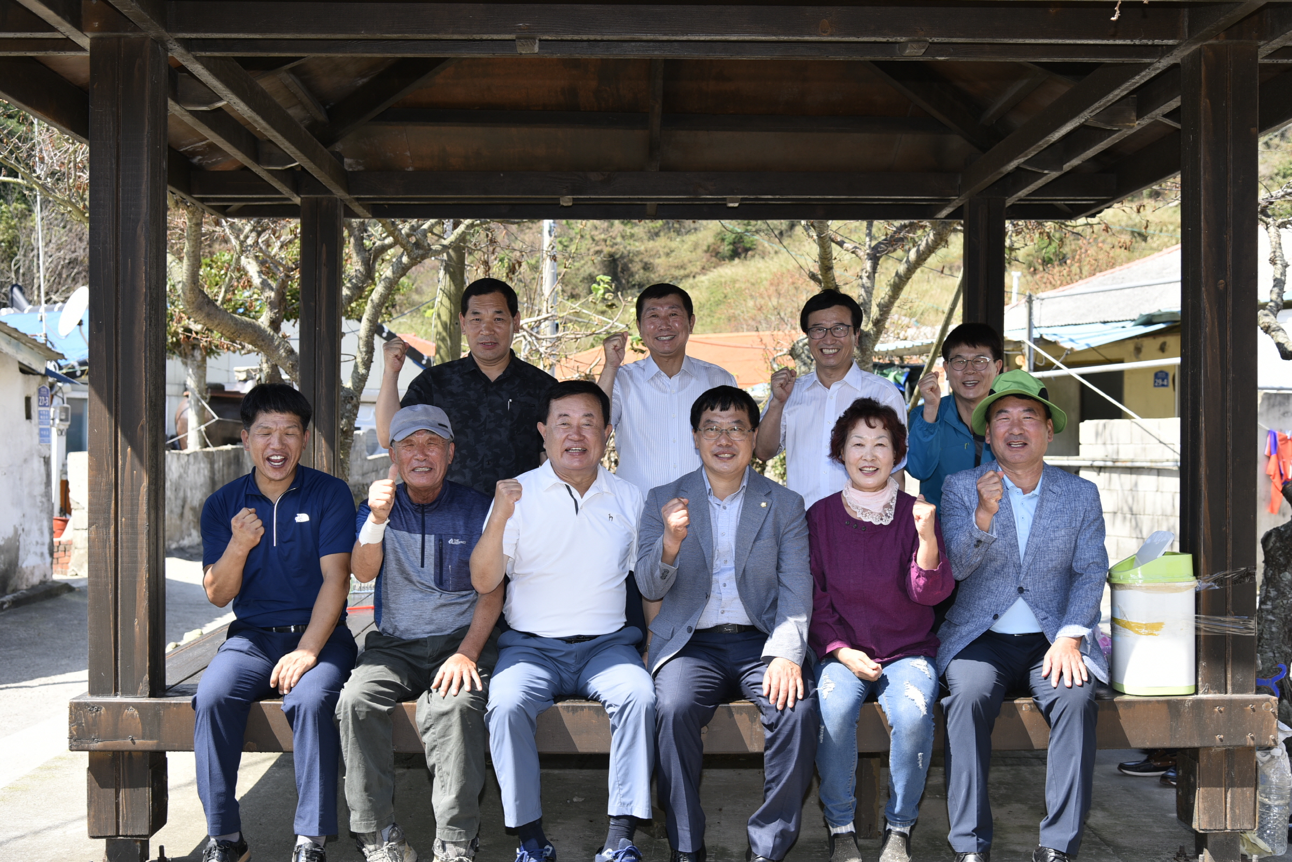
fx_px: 1651
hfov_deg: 42.7
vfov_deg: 29.3
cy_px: 431
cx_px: 646
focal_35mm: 46
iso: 64
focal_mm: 46
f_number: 5
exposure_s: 1/125
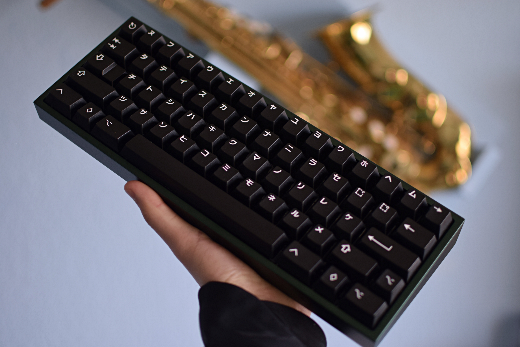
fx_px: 758
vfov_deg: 25.8
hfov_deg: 37.9
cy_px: 174
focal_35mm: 52
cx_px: 260
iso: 100
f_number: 2
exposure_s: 1/80
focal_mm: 35
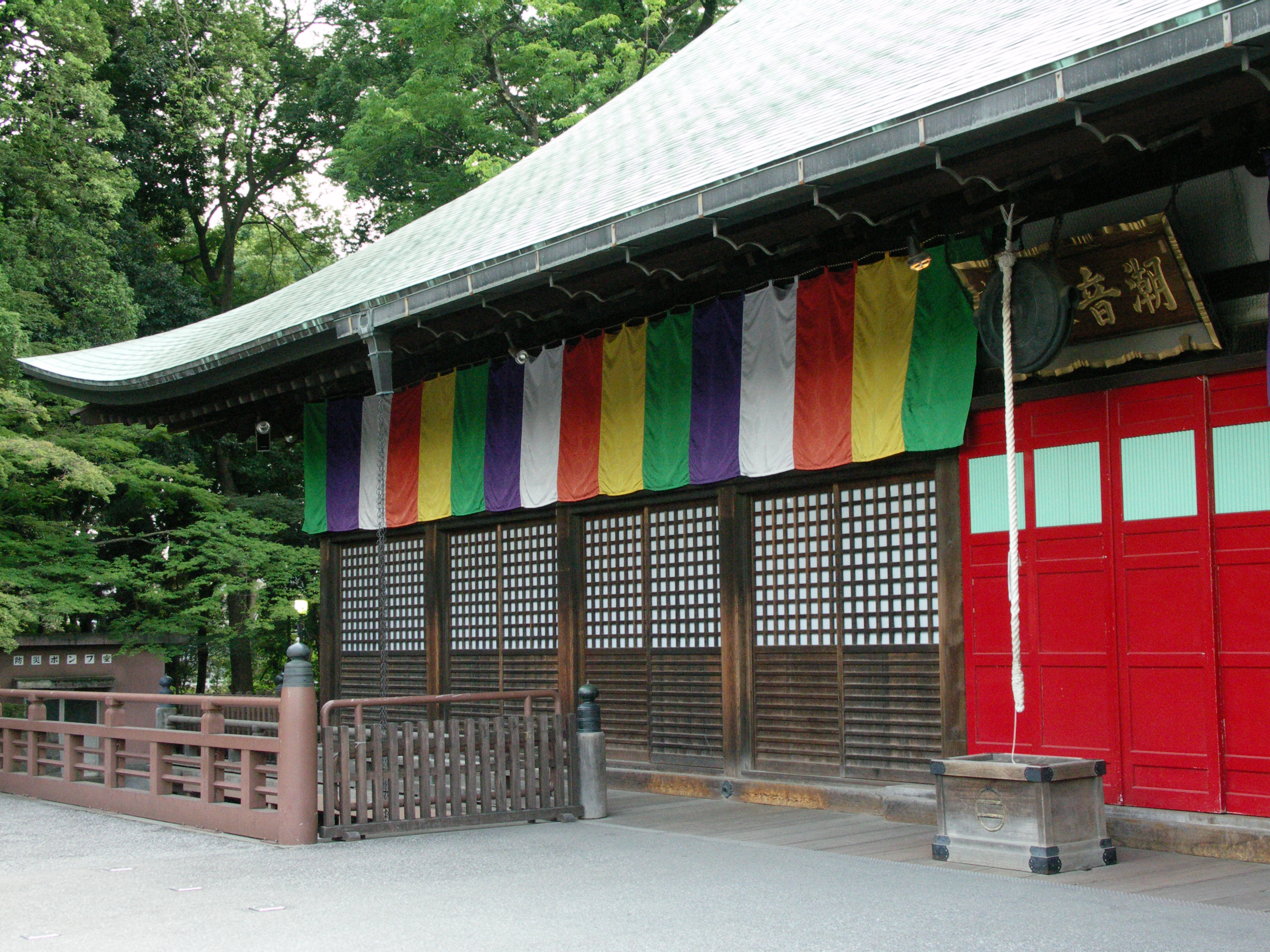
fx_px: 1834
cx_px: 635
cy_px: 476
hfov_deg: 38.2
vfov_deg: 29.1
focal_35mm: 50
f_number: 5.6
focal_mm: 13.1
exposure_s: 1/60
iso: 400
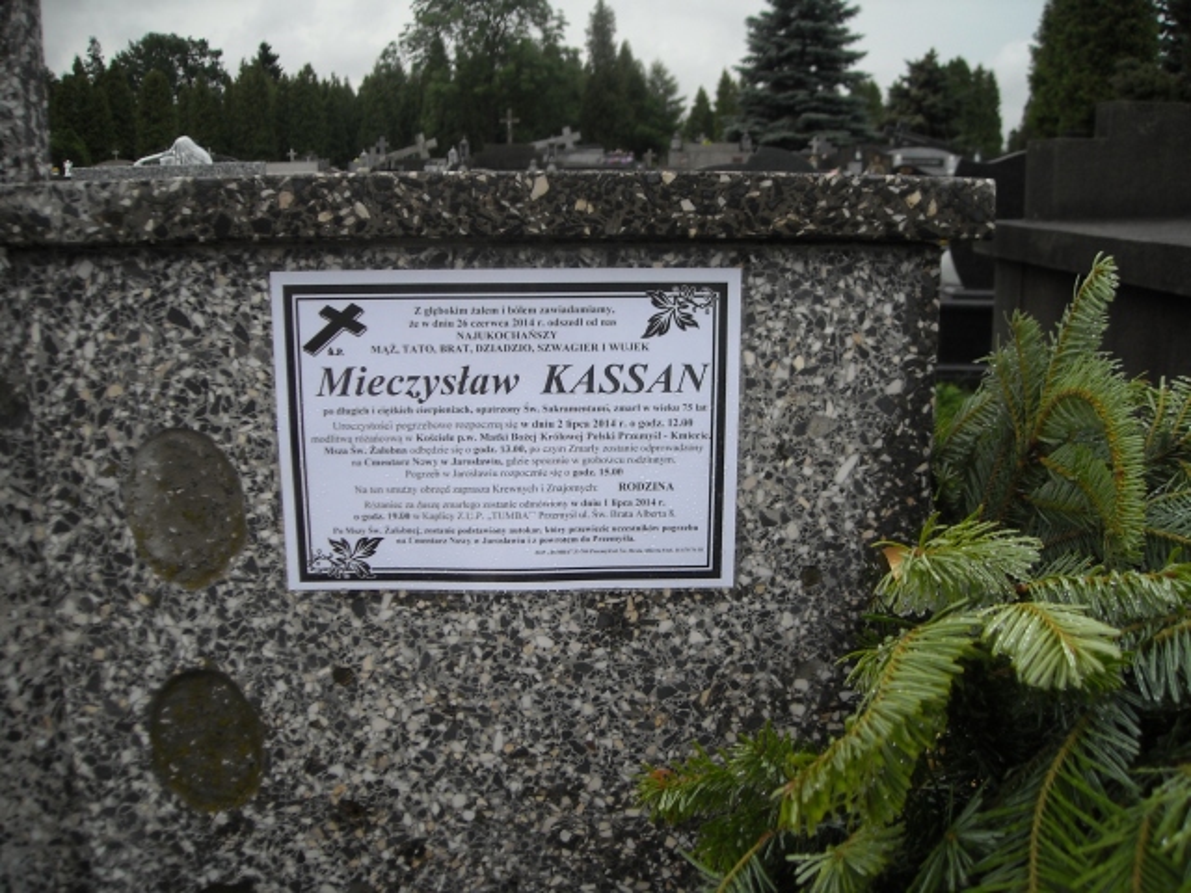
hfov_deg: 52.6
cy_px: 446
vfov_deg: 40.7
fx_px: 1204
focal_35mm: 35
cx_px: 596
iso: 64
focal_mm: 5.7
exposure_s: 1/154
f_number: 5.6
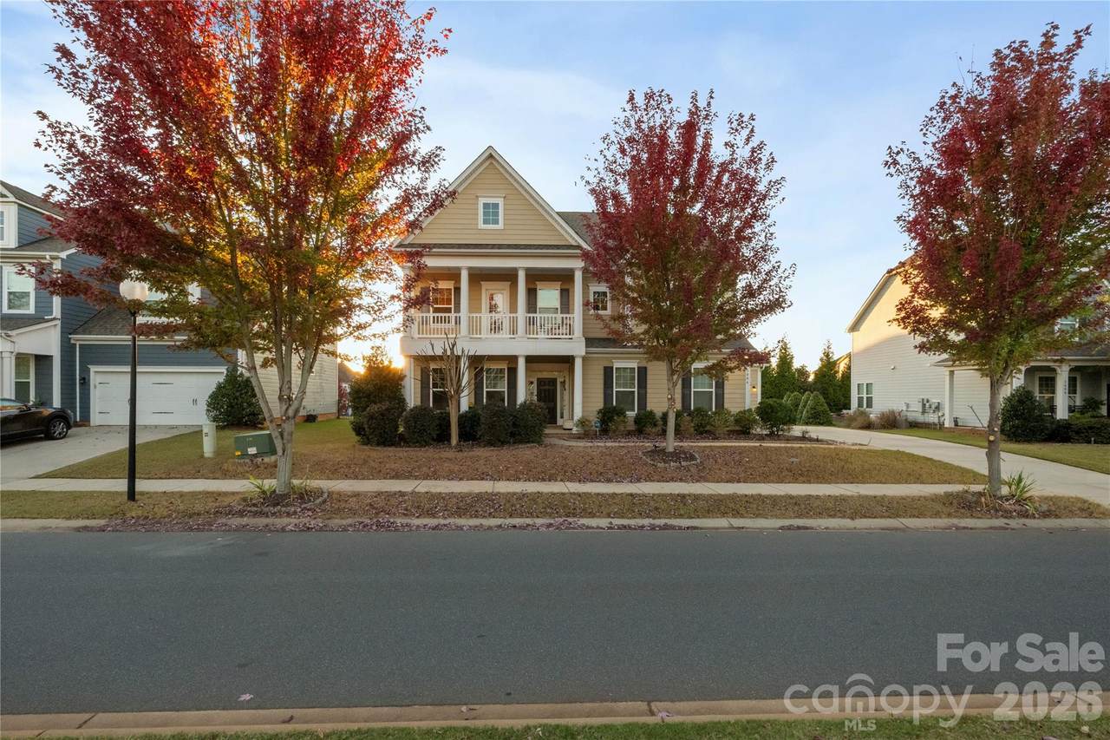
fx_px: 509
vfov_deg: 72.0
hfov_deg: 95.0
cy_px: 370
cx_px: 555
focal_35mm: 16
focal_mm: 11
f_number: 13
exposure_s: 1/200
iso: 3200
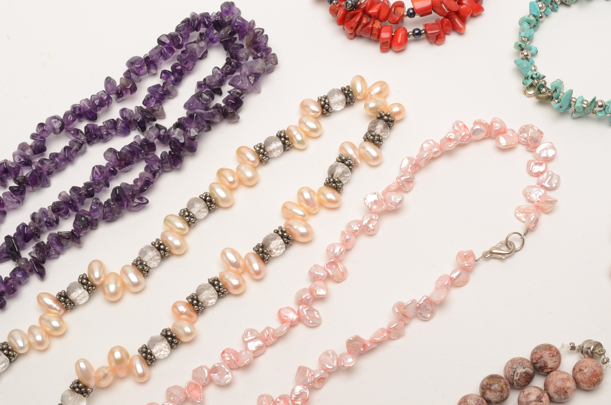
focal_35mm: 75
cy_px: 202
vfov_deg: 18.1
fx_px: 1270
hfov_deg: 27.0
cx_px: 306
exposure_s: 1/160
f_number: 29
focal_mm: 50
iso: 100
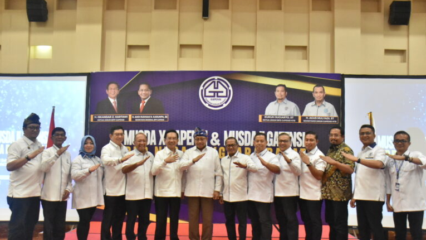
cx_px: 213
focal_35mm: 82
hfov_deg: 25.9
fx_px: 926
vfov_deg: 14.7
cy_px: 130
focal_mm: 52
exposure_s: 1/100
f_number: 5
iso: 5000
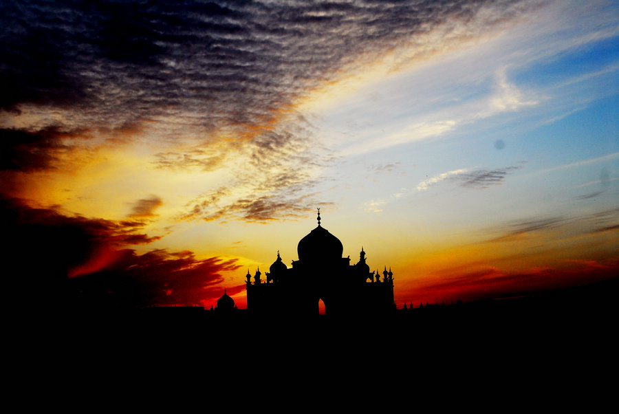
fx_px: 826
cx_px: 310
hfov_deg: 41.1
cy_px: 207
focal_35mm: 48
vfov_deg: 28.1
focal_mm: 32
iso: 250
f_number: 6.3
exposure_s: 1/160
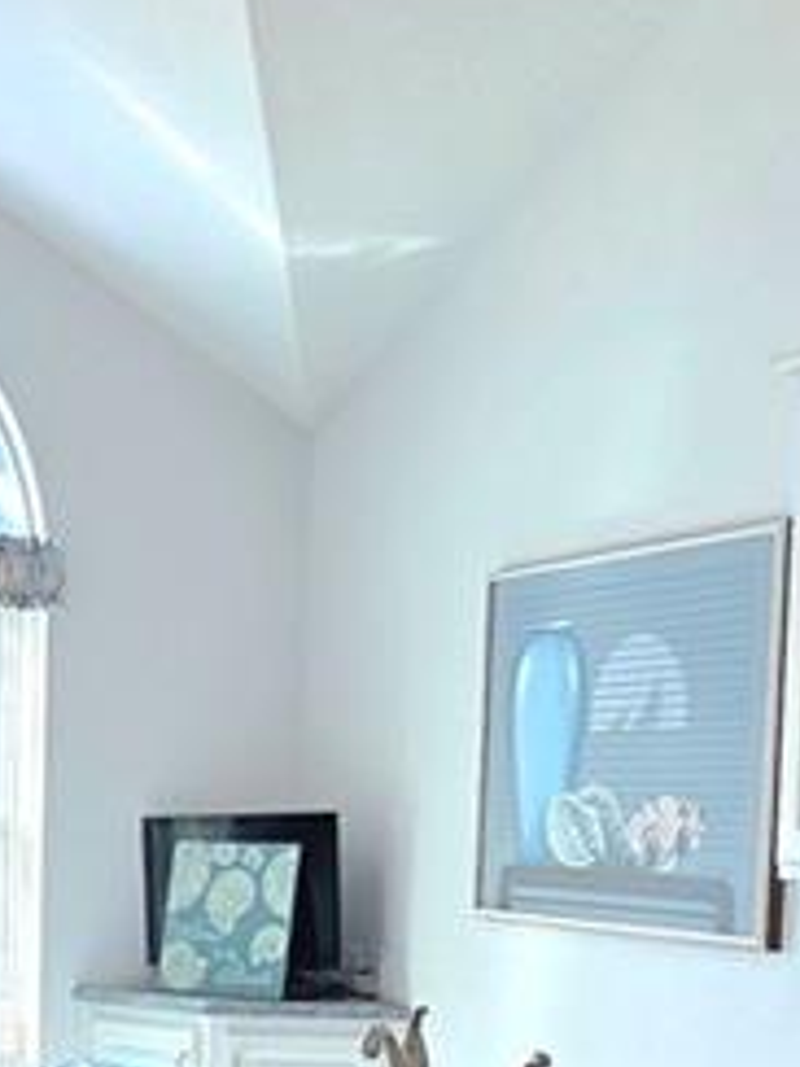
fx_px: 1972
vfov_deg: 29.0
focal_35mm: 64
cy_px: 971
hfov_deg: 21.8
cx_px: -61
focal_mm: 2.2
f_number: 1.9
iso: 80
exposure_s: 1/120
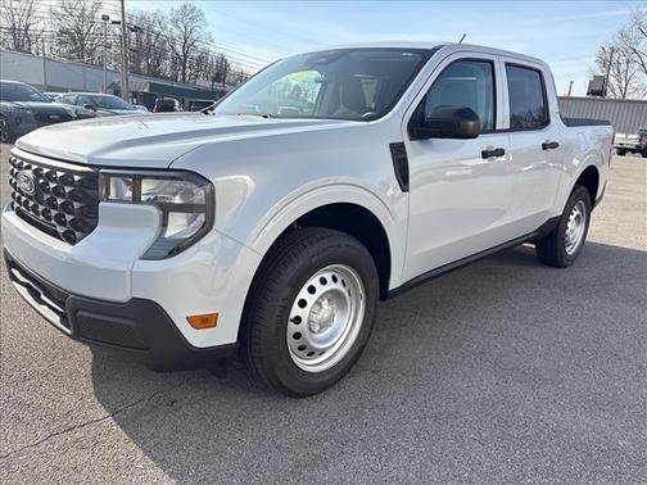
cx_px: 324
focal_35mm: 26
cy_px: 242
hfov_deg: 67.3
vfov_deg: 53.1
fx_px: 486
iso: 64
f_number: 1.6
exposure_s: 1/2075
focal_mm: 5.96
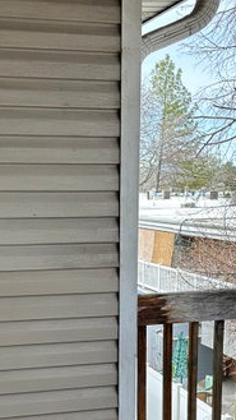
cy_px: 341
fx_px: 679
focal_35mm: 61
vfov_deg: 33.3
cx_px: 88
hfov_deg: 19.7
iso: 80
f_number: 1.78
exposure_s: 1/850
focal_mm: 6.86
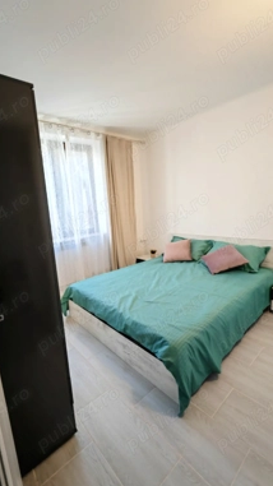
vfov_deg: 99.4
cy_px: 245
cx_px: 122
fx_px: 206
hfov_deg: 66.9
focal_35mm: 16
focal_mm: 2.16
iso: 250
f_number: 2.2
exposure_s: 1/60
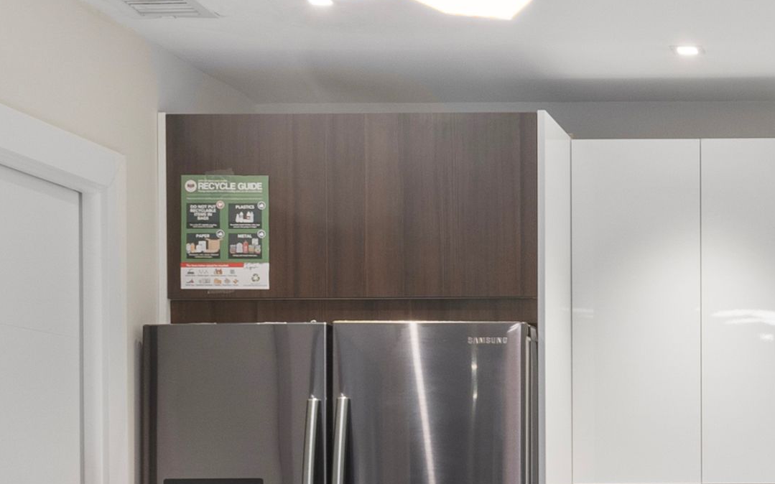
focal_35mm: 85
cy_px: 452
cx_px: 898
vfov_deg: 15.2
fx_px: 1795
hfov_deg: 22.7
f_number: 10
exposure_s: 10
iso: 125
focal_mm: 10
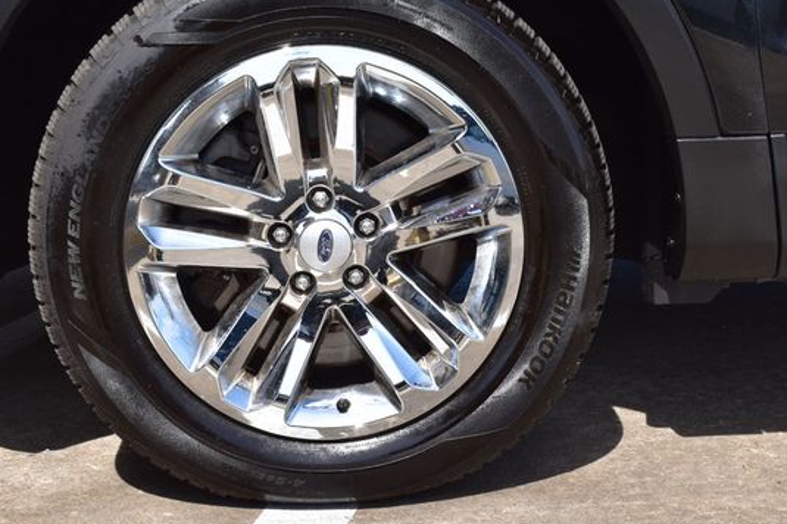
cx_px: 412
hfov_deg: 32.9
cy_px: 281
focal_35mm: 61
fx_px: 1333
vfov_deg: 22.2
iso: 400
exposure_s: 1/400
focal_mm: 34
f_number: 11
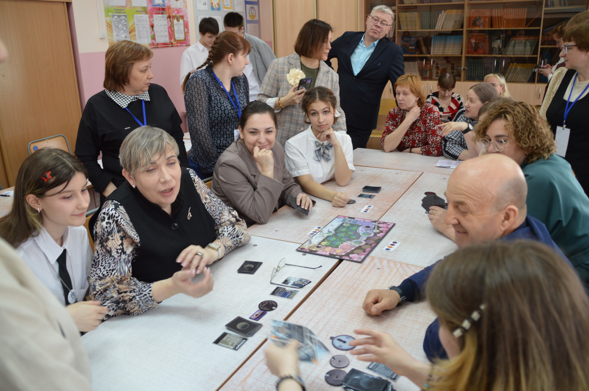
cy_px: 196
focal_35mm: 27
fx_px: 441
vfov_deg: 47.8
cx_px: 294
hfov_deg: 67.4
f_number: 4
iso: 400
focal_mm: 18
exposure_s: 1/60
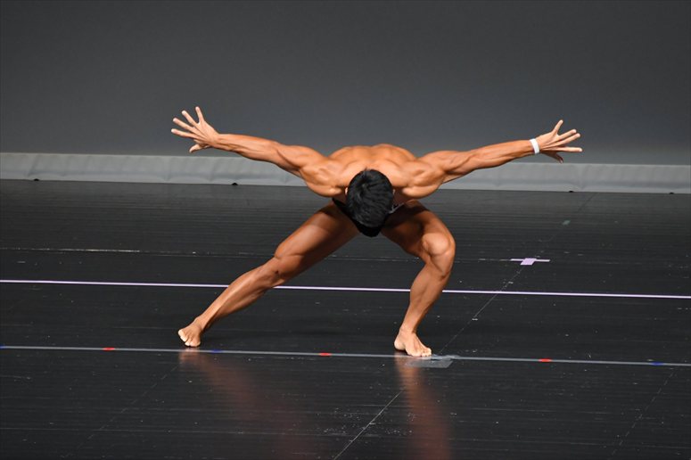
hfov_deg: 5.5
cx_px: 346
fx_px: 7194
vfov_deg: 3.7
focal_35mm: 375
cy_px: 230
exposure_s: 1/400
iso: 4000
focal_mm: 250
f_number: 5.6
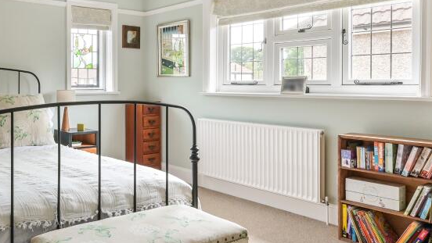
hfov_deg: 53.0
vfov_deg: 35.4
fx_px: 378
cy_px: 88
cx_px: 52
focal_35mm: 33
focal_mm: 17
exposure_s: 1/6
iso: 400
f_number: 14
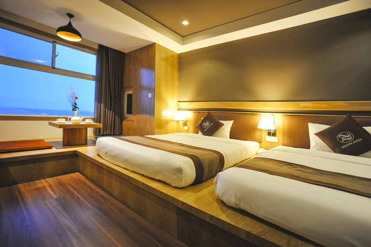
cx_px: 186
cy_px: 124
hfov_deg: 100.4
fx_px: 154
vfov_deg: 77.3
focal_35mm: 15
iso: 800
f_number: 5
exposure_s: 1/10
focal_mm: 15
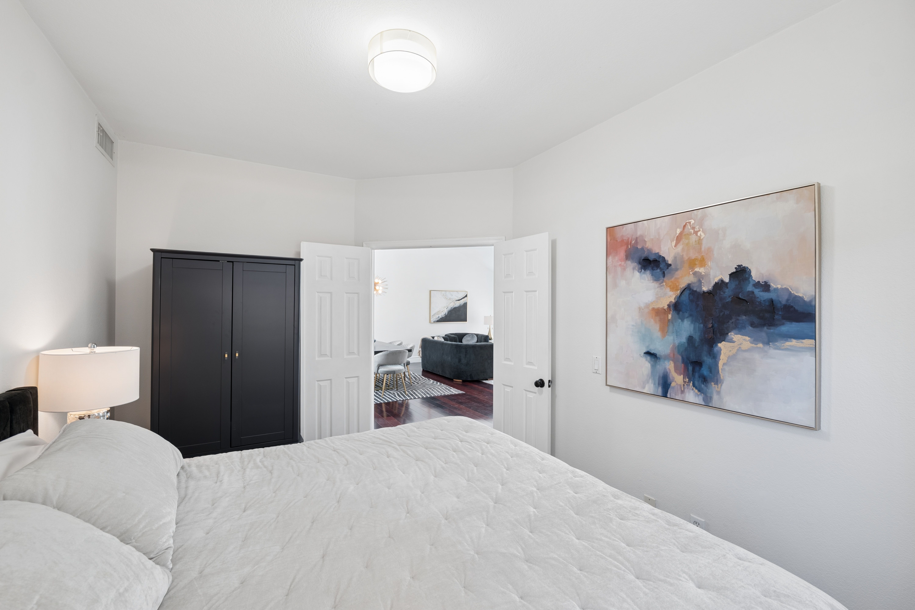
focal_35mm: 14
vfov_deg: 81.2
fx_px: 356
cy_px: 305
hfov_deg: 104.3
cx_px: 458
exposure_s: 1/15
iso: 400
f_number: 8
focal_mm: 14
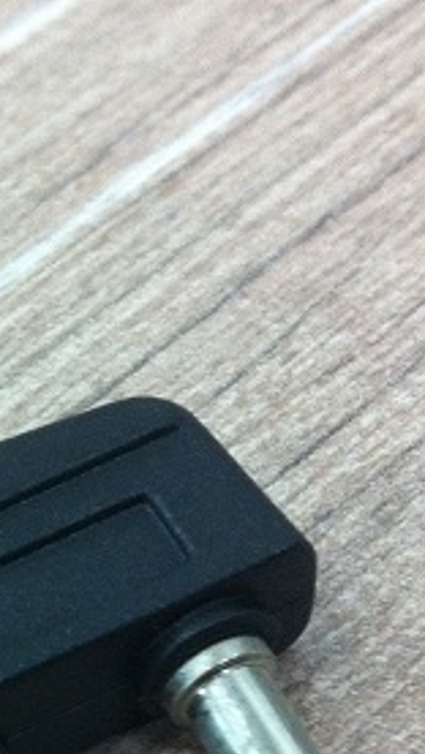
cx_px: -74
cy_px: 708
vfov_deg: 21.6
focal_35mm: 96
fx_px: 1922
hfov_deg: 12.4
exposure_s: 1/17
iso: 160
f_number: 2.8
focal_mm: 3.85
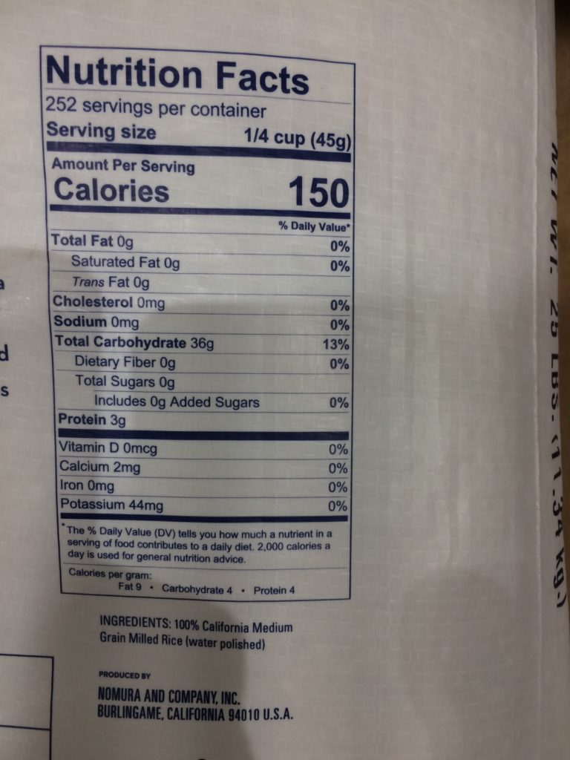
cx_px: 285
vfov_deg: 61.7
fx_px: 637
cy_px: 380
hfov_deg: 48.2
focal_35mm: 29
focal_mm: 4.15
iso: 32
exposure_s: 1/33
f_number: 2.2
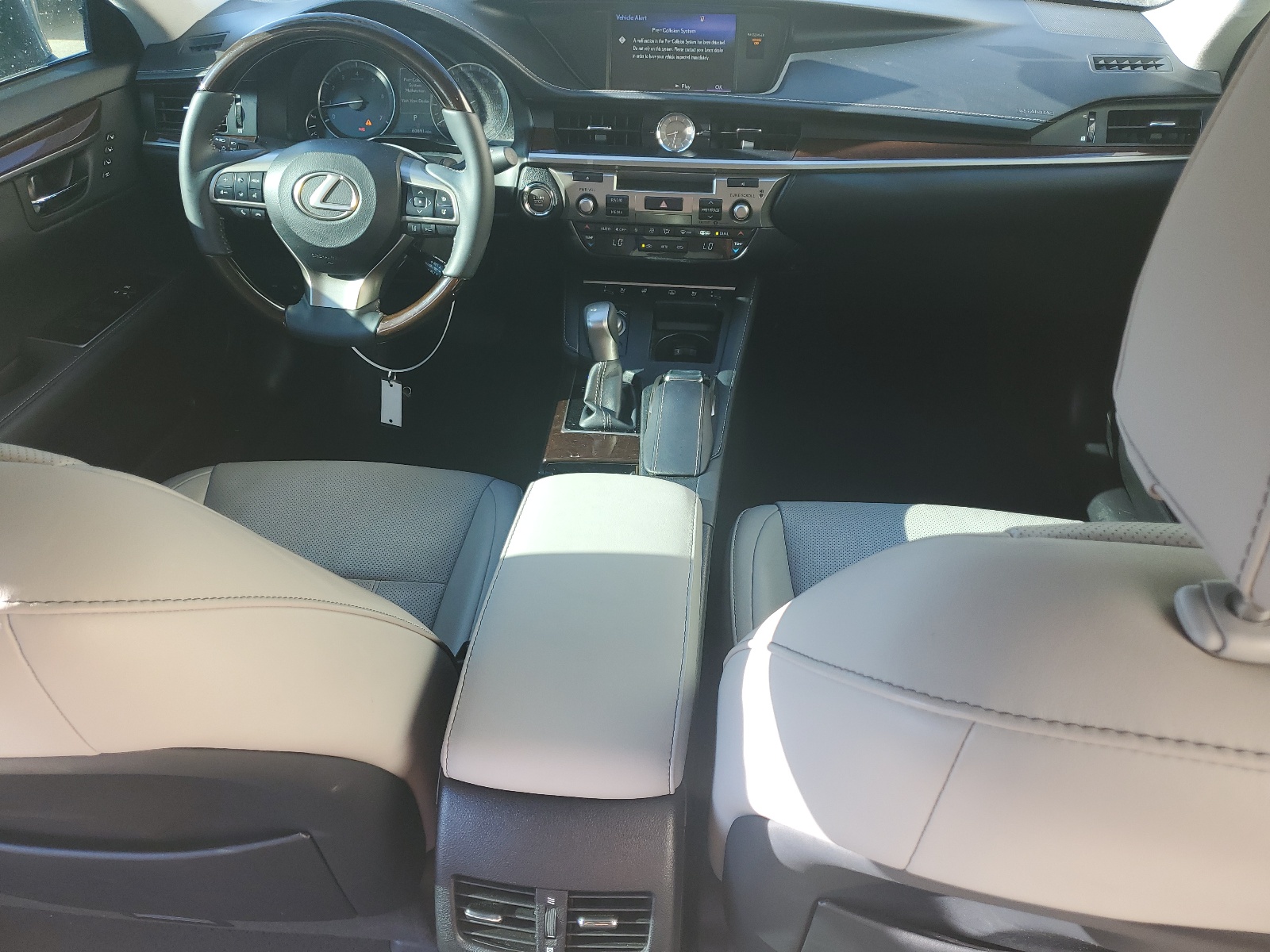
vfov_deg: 53.1
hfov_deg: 67.3
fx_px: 954
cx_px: 635
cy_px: 476
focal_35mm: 26
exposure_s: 1/200
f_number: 1.5
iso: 50
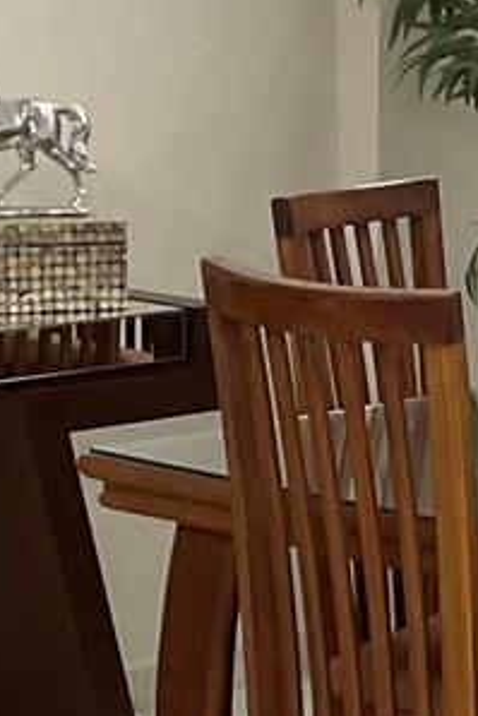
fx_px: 3223
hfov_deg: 8.4
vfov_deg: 12.6
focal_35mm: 162
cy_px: 536
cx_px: 500
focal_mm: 3
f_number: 1.8
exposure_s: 1/60
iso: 125
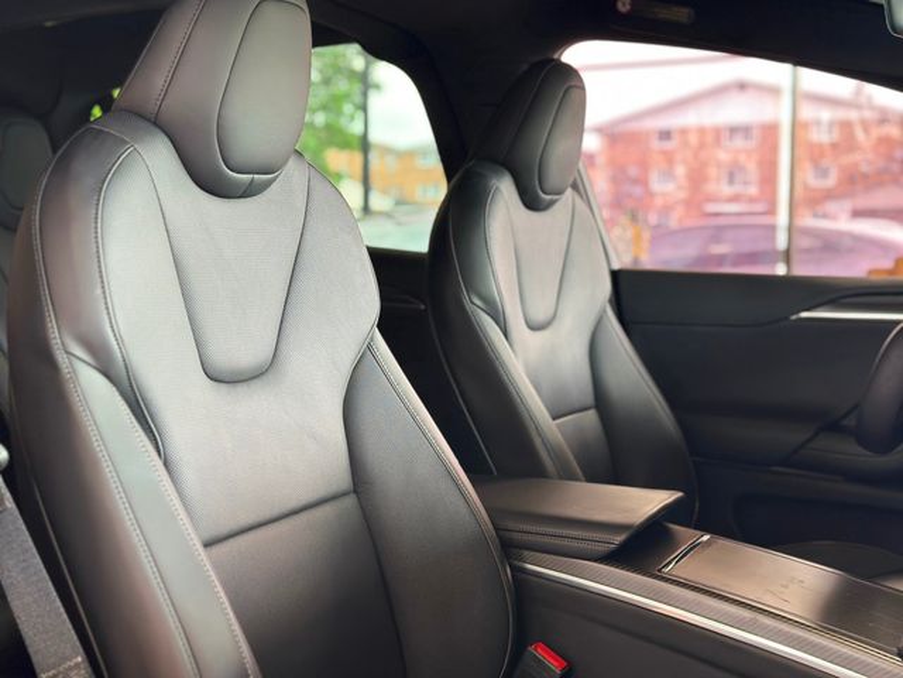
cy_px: 339
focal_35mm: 48
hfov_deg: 39.7
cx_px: 452
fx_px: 1252
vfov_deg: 30.3
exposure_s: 1/60
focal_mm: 6.86
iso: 100
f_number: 1.78
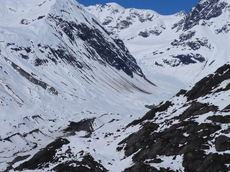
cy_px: 83
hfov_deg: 17.7
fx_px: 738
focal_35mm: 111
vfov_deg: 13.3
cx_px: 154
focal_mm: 13.4
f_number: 6.3
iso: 100
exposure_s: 1/2000
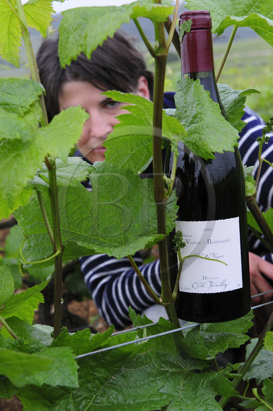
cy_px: 206
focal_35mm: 70
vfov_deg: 28.9
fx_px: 797
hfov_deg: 19.4
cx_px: 136
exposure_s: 1/60
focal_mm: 70
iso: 800
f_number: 11
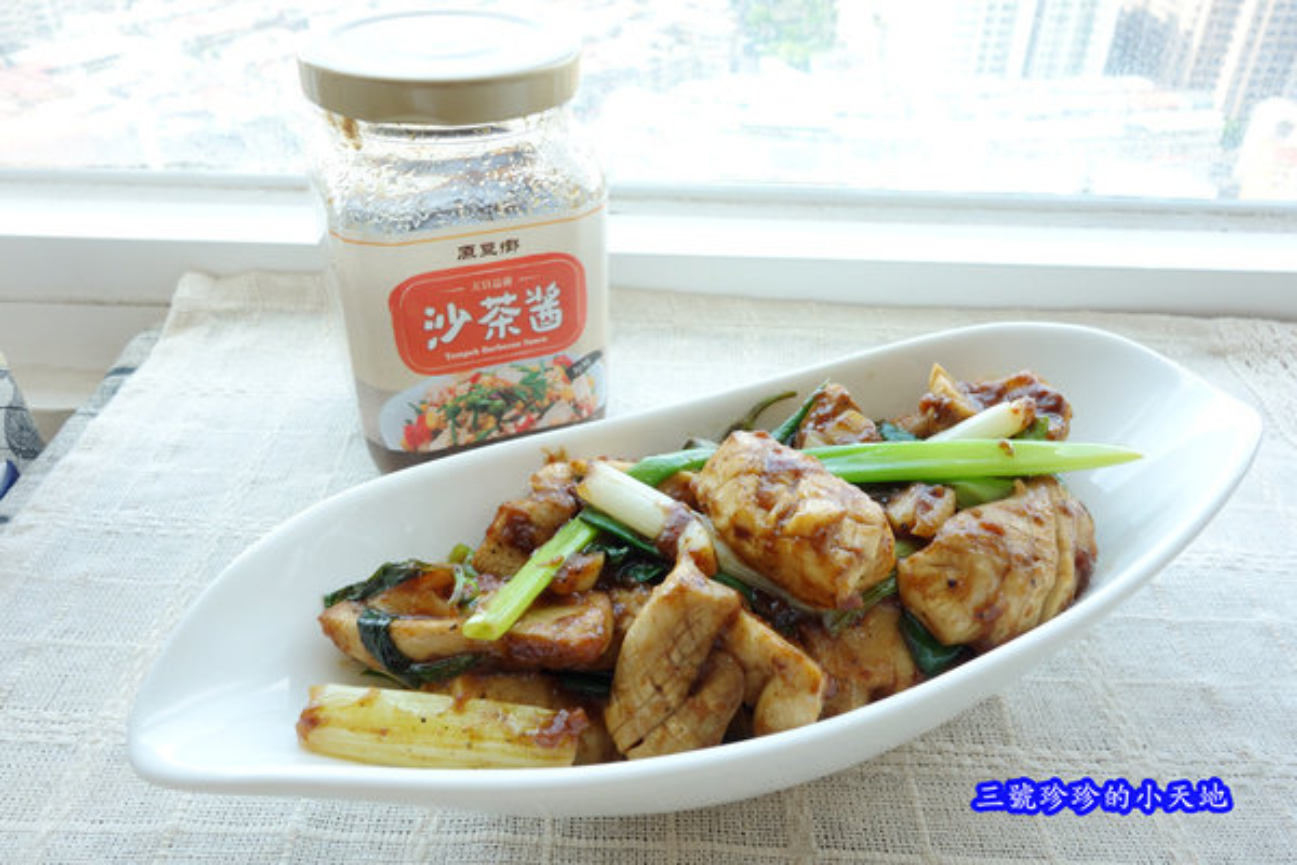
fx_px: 1009
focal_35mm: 28
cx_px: 648
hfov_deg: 65.5
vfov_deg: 46.4
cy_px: 432
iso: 125
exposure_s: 1/15
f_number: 9
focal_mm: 10.4
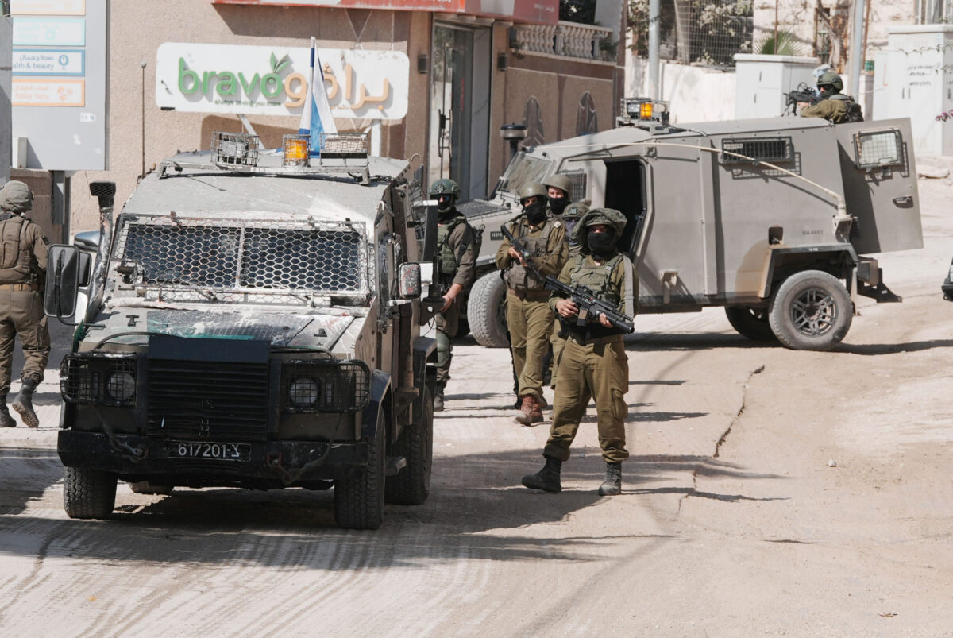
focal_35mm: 201
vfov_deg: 6.9
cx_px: 476
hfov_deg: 10.2
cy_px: 319
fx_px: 5327
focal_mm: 134
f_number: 8
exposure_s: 1/1000
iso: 200
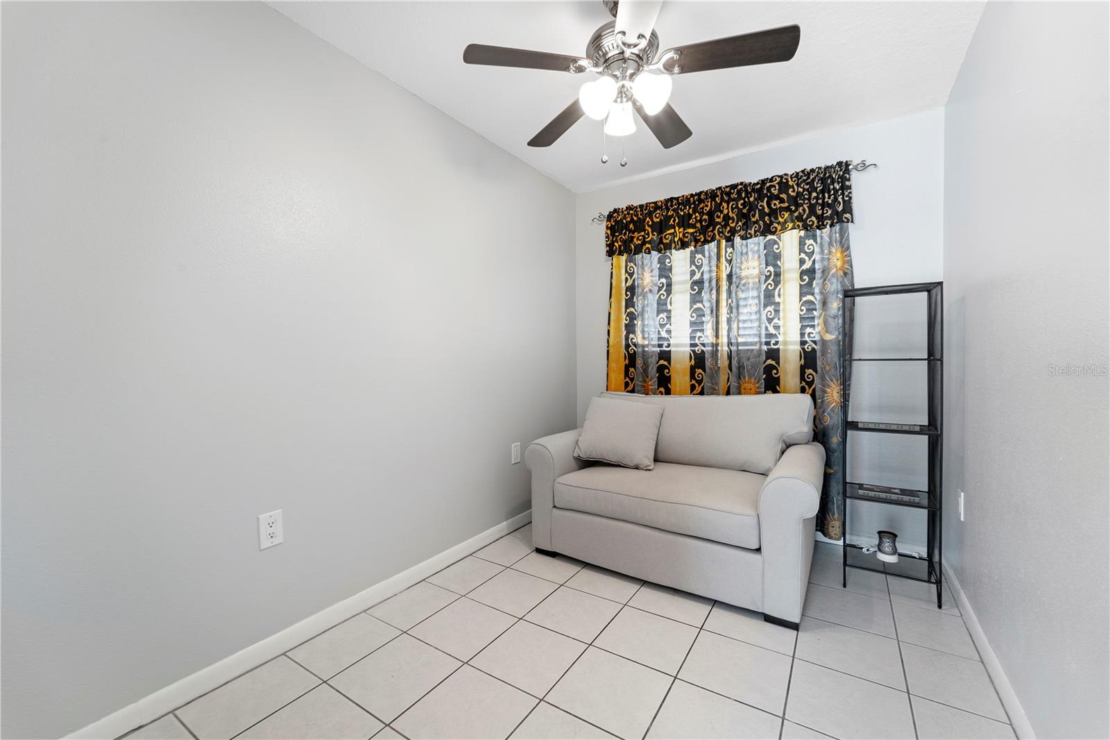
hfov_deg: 104.3
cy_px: 370
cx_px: 555
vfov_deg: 81.2
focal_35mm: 14
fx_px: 432
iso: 200
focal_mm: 14
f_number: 11
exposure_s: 1
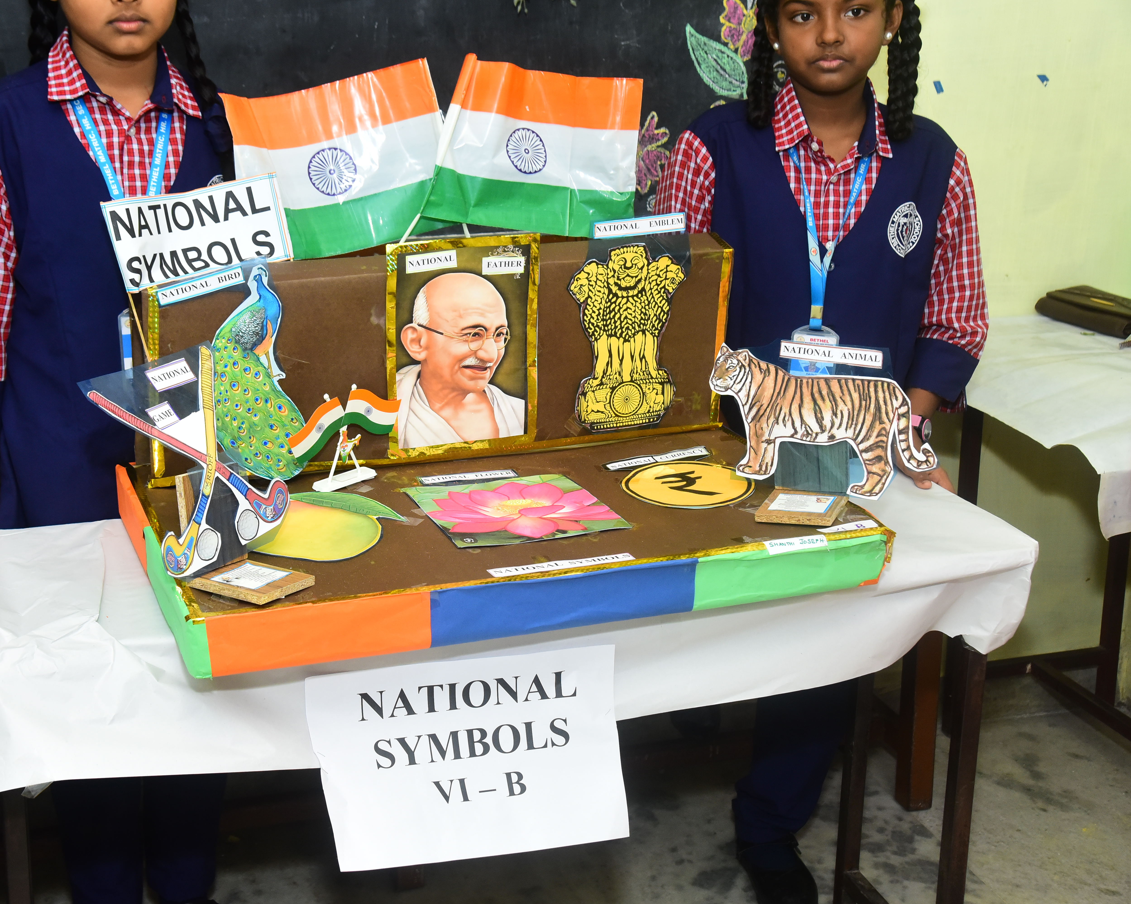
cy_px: 451
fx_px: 1741
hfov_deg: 35.9
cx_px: 489
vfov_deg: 29.1
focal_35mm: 52
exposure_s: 1/125
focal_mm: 46
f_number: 7.1
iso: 2500
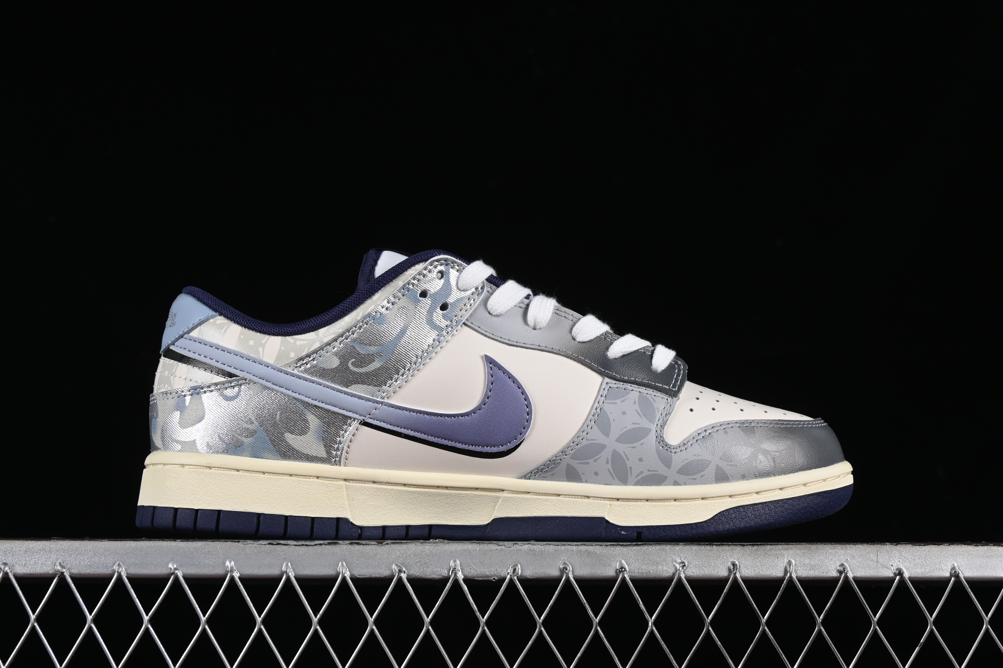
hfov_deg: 27.0
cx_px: 502
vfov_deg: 18.2
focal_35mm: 75
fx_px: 2089
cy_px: 334
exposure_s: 1/80
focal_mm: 50
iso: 160
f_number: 8
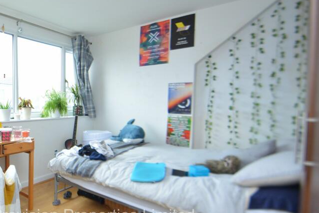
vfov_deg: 53.0
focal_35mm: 24
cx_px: 84
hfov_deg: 69.4
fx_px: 213
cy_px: 124
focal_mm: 10
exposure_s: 1/60
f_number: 4
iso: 560
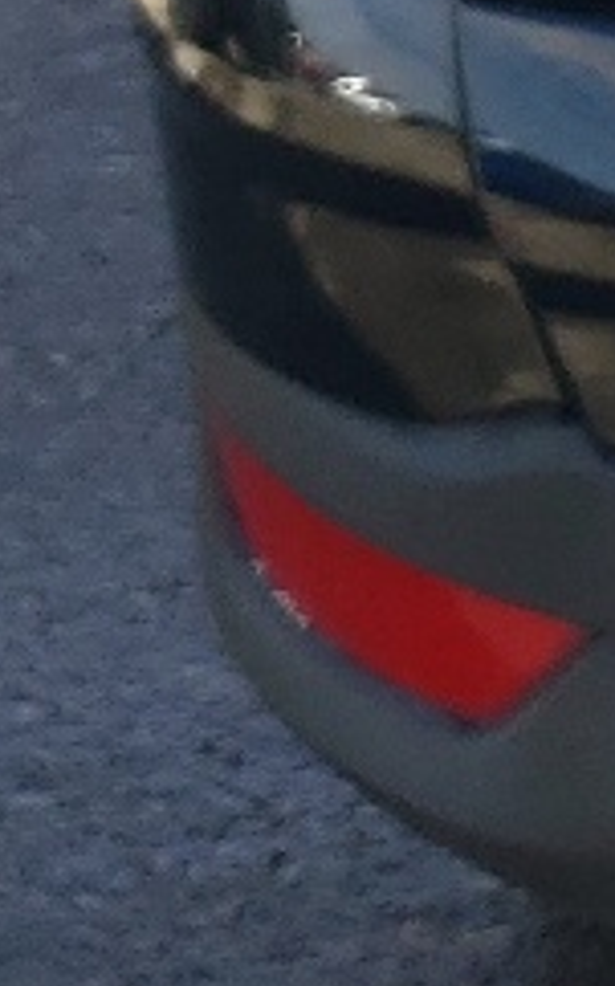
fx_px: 4887
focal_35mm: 182
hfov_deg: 6.0
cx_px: 2521
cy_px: -880
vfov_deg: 10.7
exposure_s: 1/833
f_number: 1.5
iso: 50
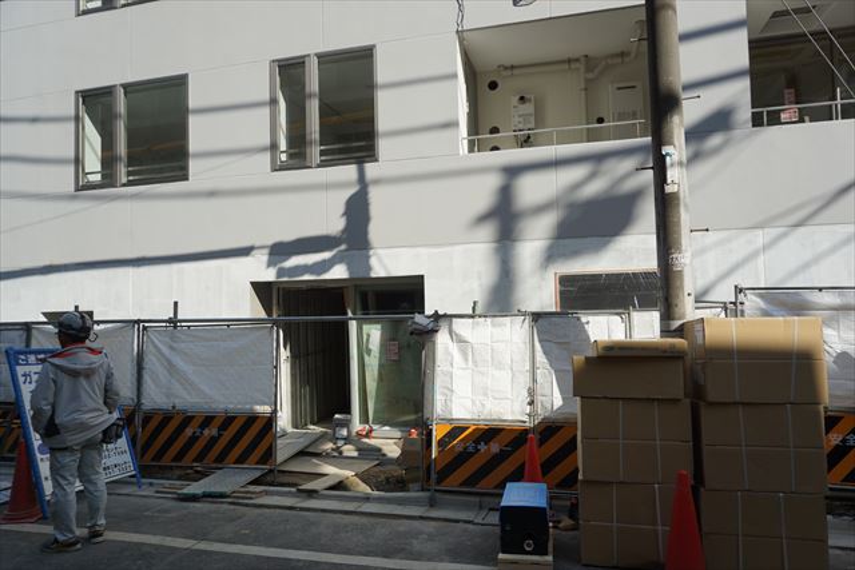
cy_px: 285
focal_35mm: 24
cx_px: 428
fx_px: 570
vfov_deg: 53.2
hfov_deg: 73.7
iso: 100
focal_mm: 16
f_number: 7.1
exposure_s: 1/250
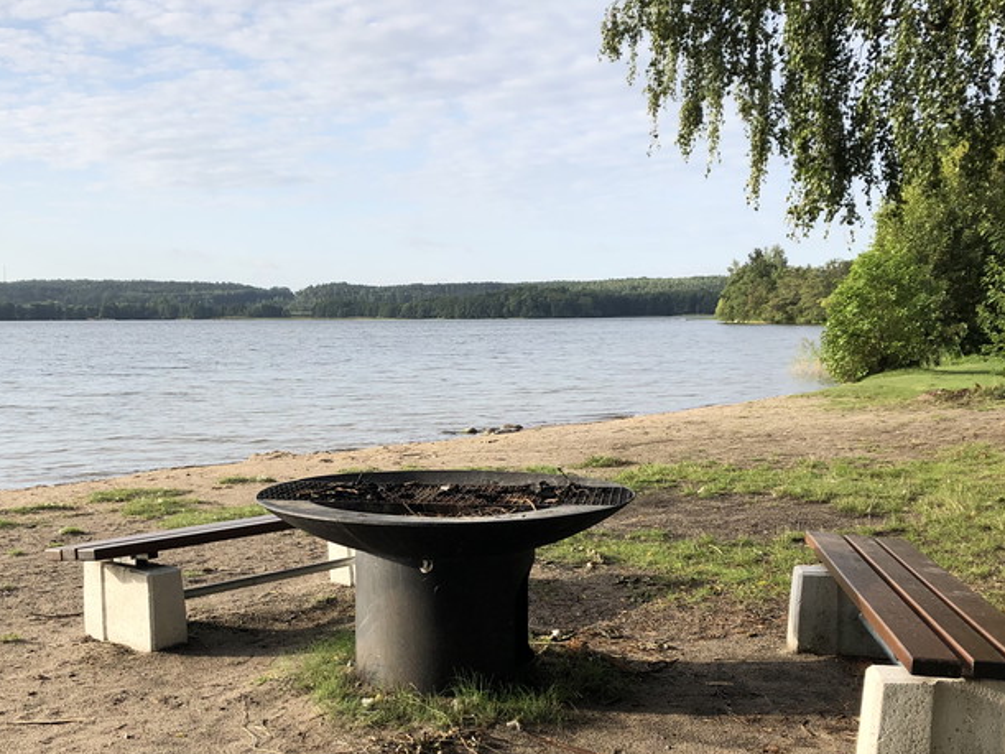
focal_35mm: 44
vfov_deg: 32.5
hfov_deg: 42.9
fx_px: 1277
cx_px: 436
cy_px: 514
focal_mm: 3.99
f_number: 1.8
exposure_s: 1/1297
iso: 20
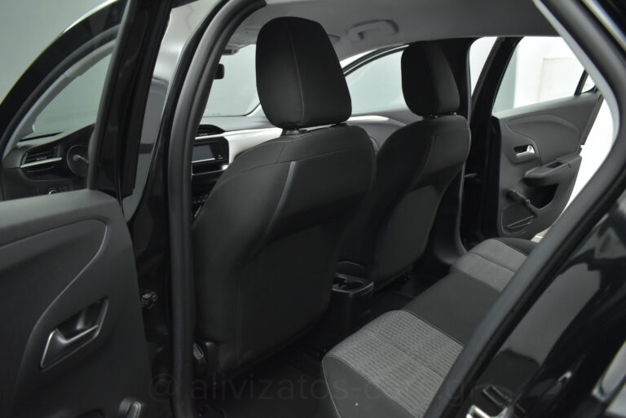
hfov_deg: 67.4
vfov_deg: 48.0
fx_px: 470
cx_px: 313
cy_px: 209
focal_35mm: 27
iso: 1600
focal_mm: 18
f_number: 3.5
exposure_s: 1/80
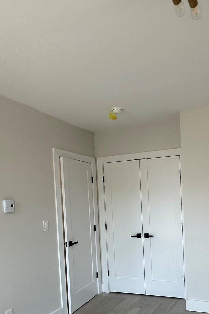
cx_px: 147
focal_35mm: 32
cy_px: 215
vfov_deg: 57.2
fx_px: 279
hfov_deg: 40.3
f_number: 2.2
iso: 80
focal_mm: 2.22
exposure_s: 1/99
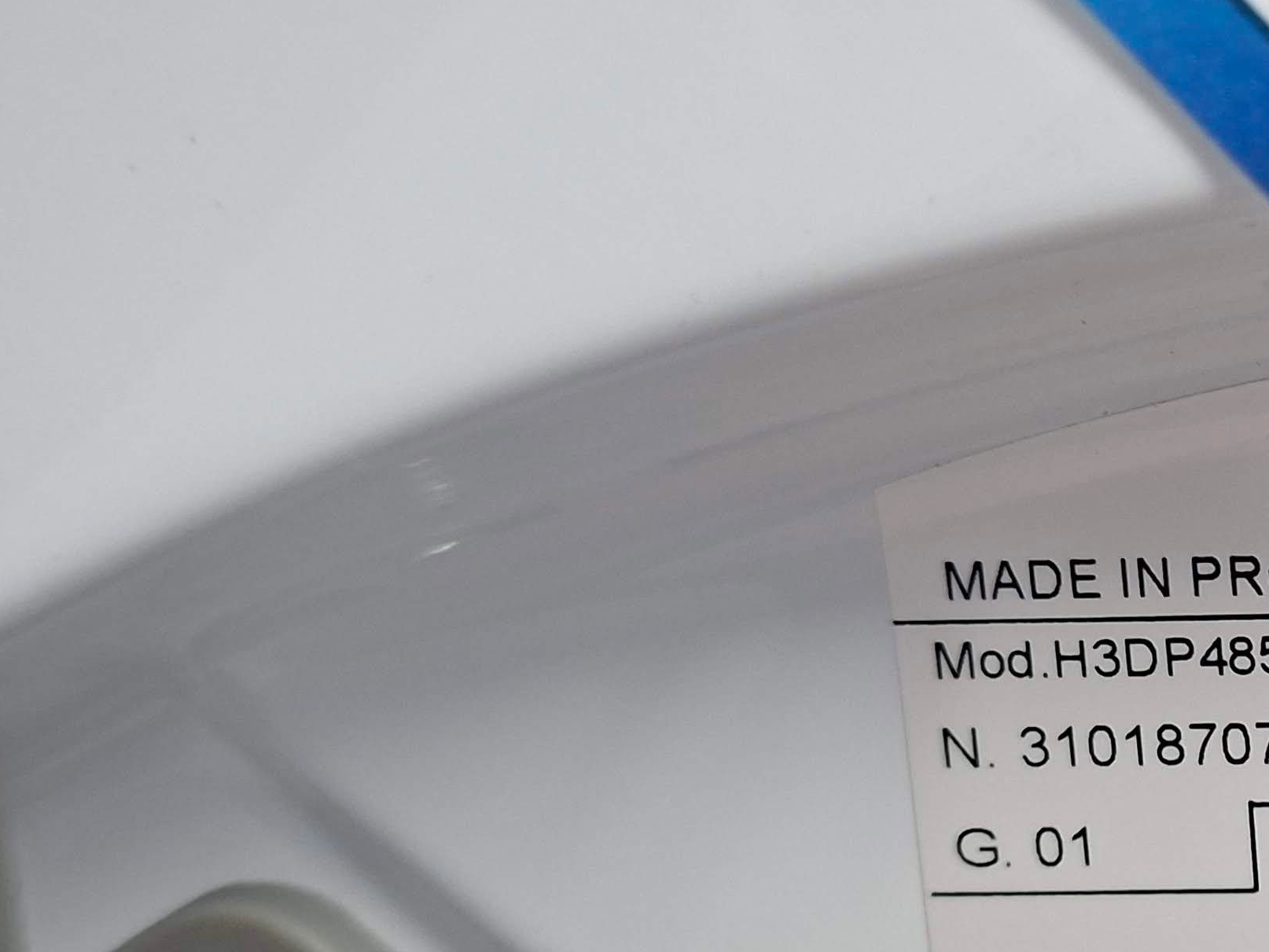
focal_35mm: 57
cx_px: 1539
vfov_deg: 25.3
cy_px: 723
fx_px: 2090
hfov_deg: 29.0
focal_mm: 5.54
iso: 320
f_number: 1.8
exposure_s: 1/33
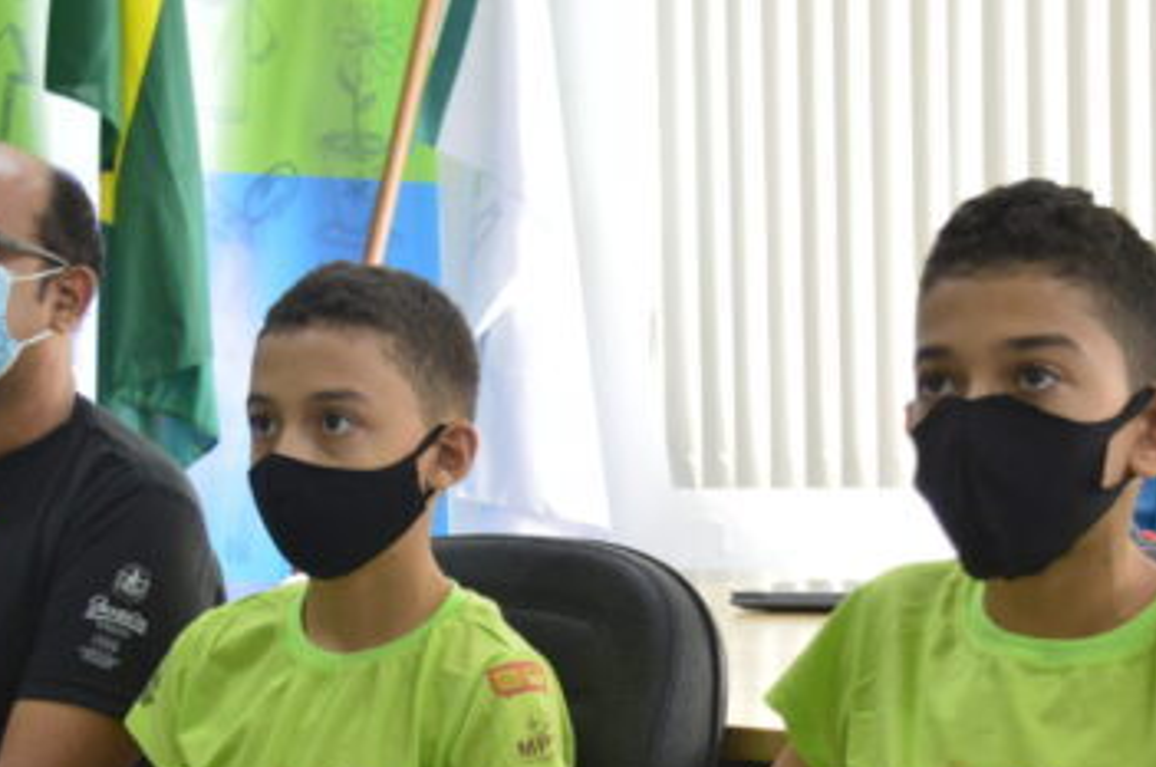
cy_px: 629
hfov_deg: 22.9
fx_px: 2854
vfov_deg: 15.2
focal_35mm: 89
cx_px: 497
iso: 800
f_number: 4.5
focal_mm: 32
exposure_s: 1/60
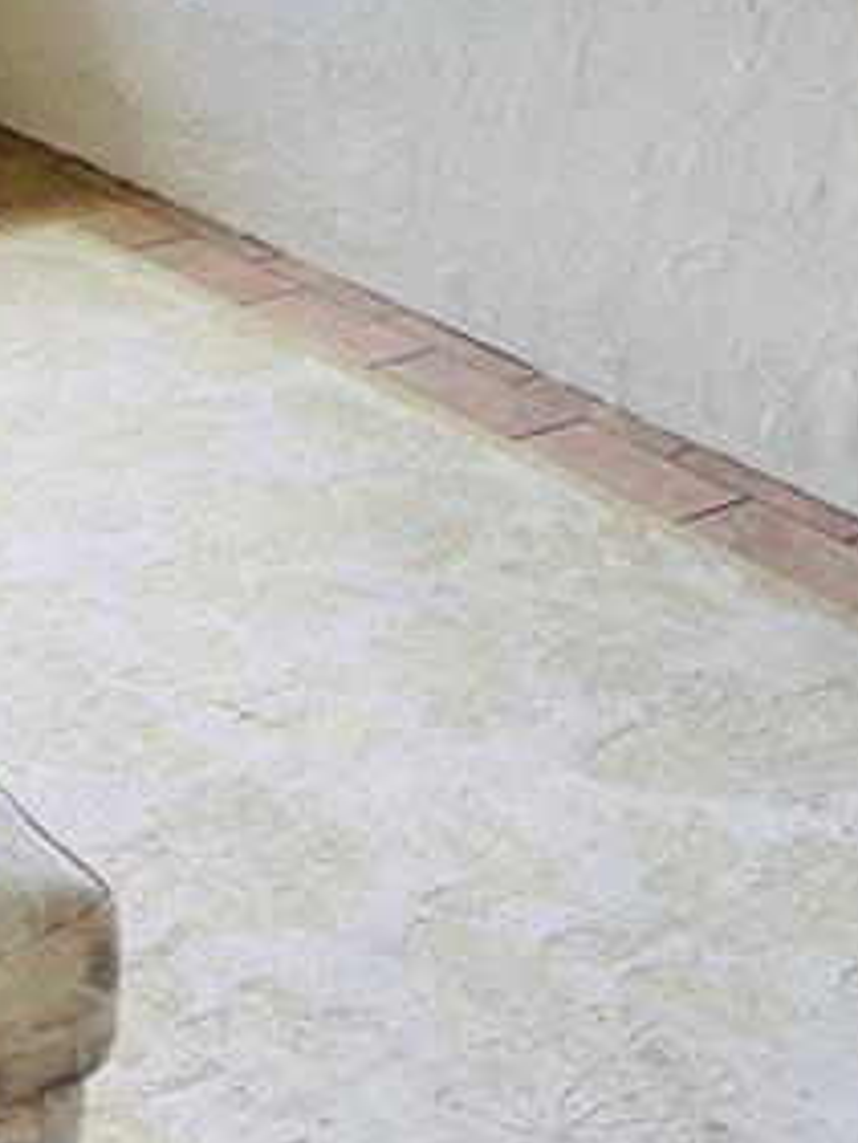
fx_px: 2345
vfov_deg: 26.5
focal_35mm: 71
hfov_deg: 19.9
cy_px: 110
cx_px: -53
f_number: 1.6
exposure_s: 1/120
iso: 50
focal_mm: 5.1
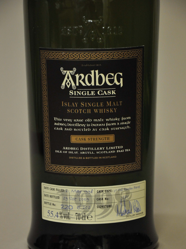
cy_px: 133
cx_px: 93
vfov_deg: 11.5
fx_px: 1229
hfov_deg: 8.7
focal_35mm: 172
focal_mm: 105
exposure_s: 1/40
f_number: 5.6
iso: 1600
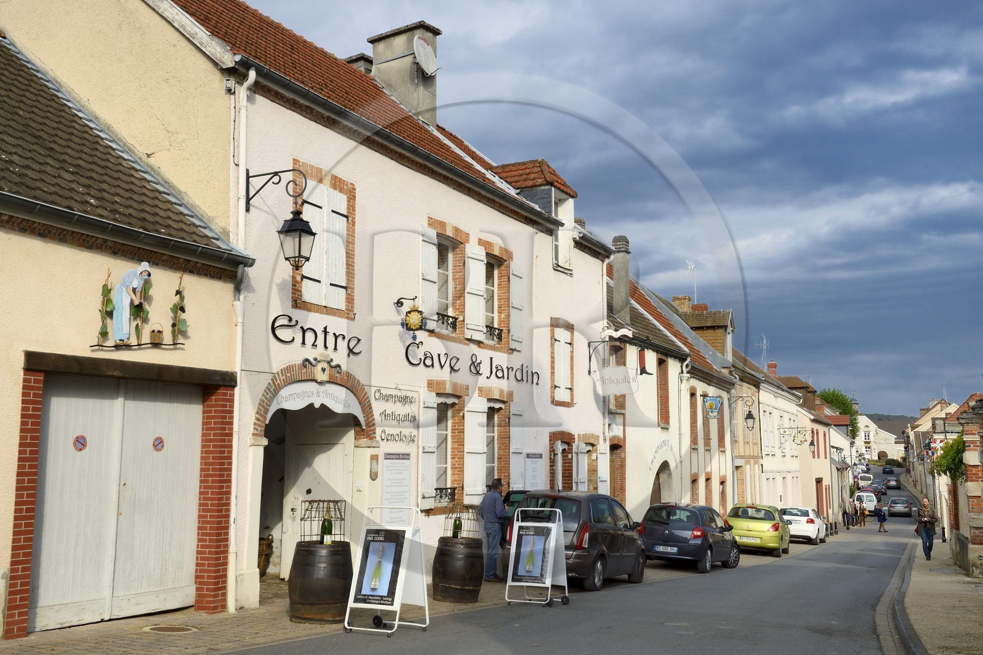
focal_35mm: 36
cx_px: 492
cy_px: 328
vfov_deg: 36.9
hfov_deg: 53.1
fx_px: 983
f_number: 18
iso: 400
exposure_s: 1/200
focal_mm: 36
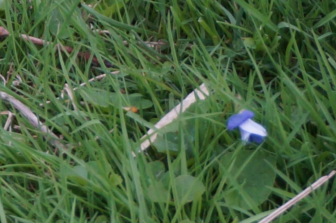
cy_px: -127
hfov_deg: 6.2
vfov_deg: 4.3
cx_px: -506
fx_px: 2952
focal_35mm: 317
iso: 1000
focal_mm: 41
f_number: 5.6
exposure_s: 1/160
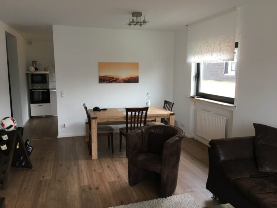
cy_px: 104
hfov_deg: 61.7
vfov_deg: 48.2
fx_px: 232
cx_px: 138
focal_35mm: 29
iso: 125
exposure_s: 1/33
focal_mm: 4.15
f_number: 2.2
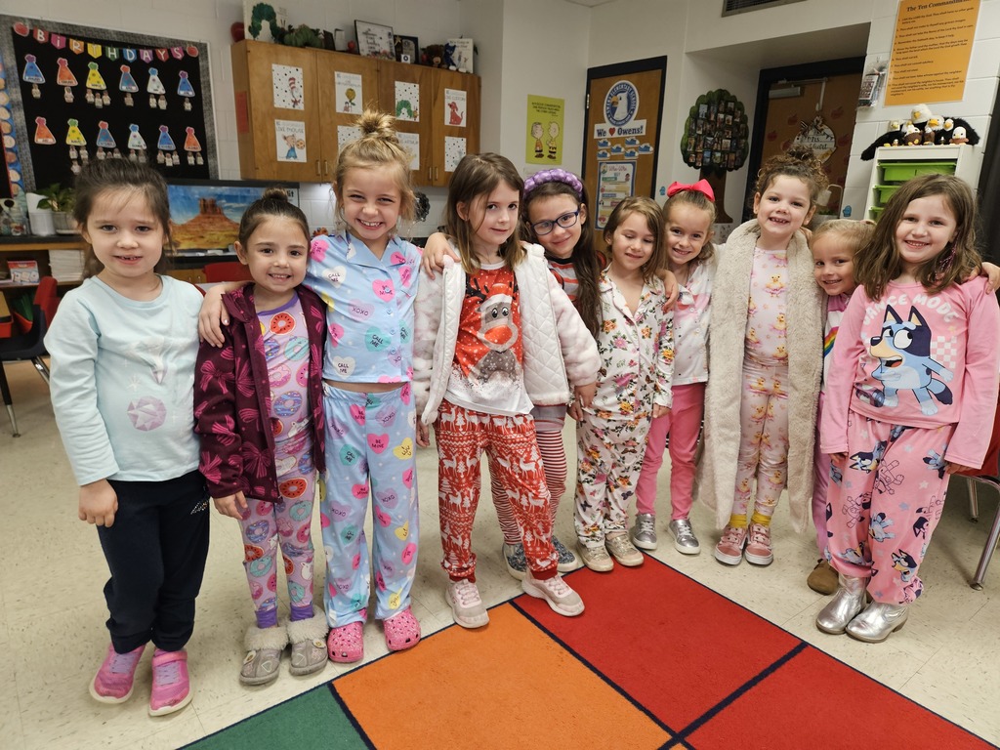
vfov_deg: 58.9
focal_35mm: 23
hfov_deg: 73.9
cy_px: 375
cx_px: 500
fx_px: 664
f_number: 1.8
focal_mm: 5.4
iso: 320
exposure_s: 1/120
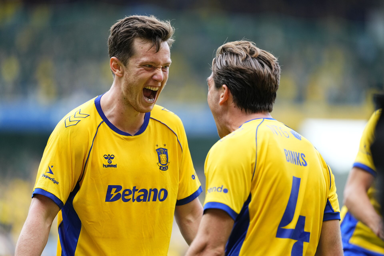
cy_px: 128
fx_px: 3200
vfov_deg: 4.6
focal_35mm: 300
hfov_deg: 6.9
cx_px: 192
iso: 1250
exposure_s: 1/2000
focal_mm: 300
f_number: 2.8
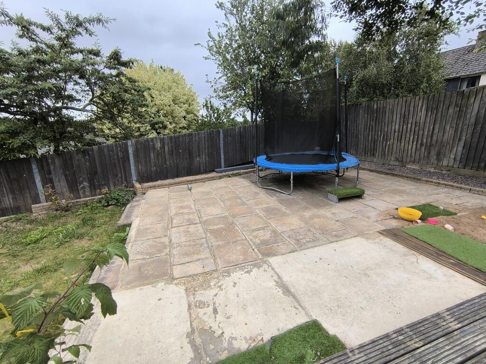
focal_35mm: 16
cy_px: 182
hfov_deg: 94.5
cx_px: 243
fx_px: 225
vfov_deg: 78.1
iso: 50
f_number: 2.2
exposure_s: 1/700
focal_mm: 1.65
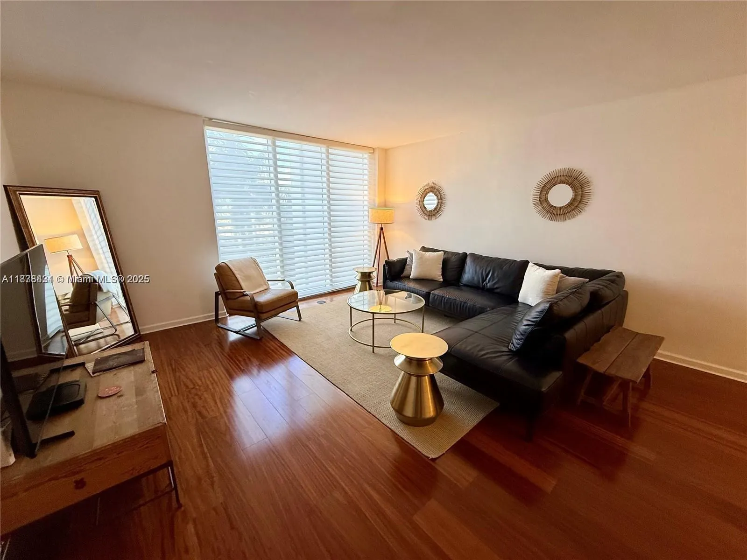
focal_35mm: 14
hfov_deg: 102.1
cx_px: 374
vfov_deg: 85.7
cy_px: 280
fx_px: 302
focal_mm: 2.22
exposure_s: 1/120
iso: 160
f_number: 2.2
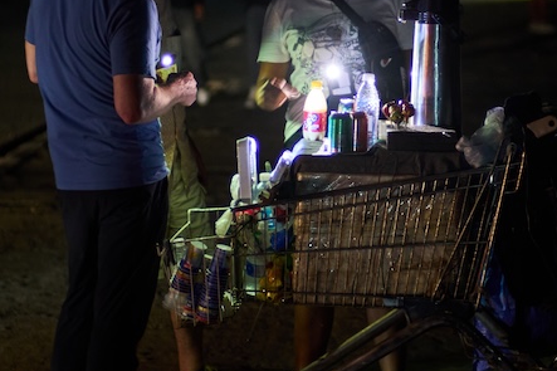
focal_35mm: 65
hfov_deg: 30.6
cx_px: 402
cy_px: 107
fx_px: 1005
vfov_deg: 20.8
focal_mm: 24
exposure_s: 1/30
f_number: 2
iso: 800
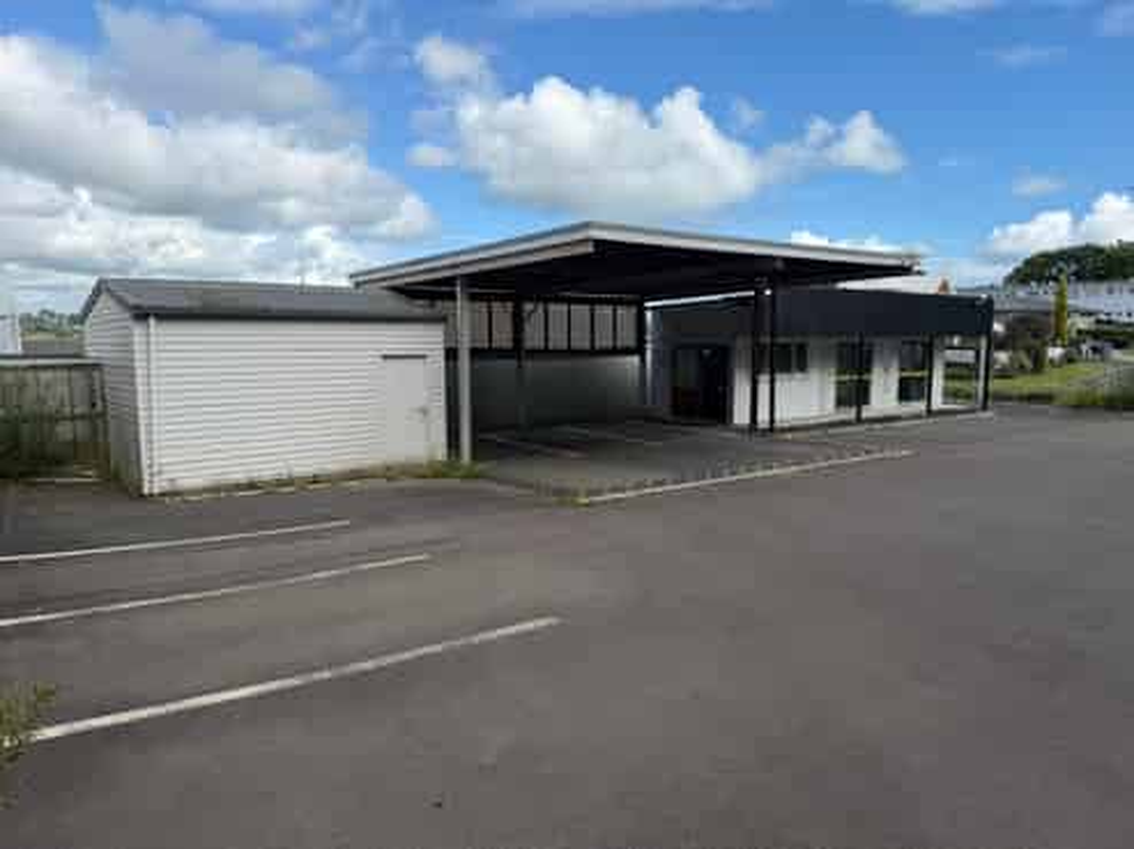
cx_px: 567
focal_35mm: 24
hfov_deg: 71.6
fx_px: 786
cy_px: 424
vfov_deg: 56.8
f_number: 1.78
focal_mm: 6.76
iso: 80
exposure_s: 1/3953
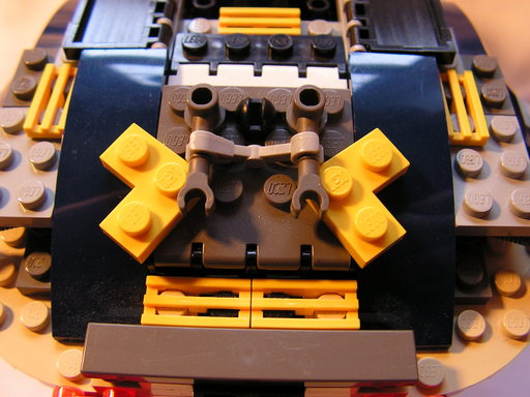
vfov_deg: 39.7
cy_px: 198
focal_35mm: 36
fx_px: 551
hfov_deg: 51.4
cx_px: 265
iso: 100
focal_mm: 6
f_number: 3.2
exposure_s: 1/40
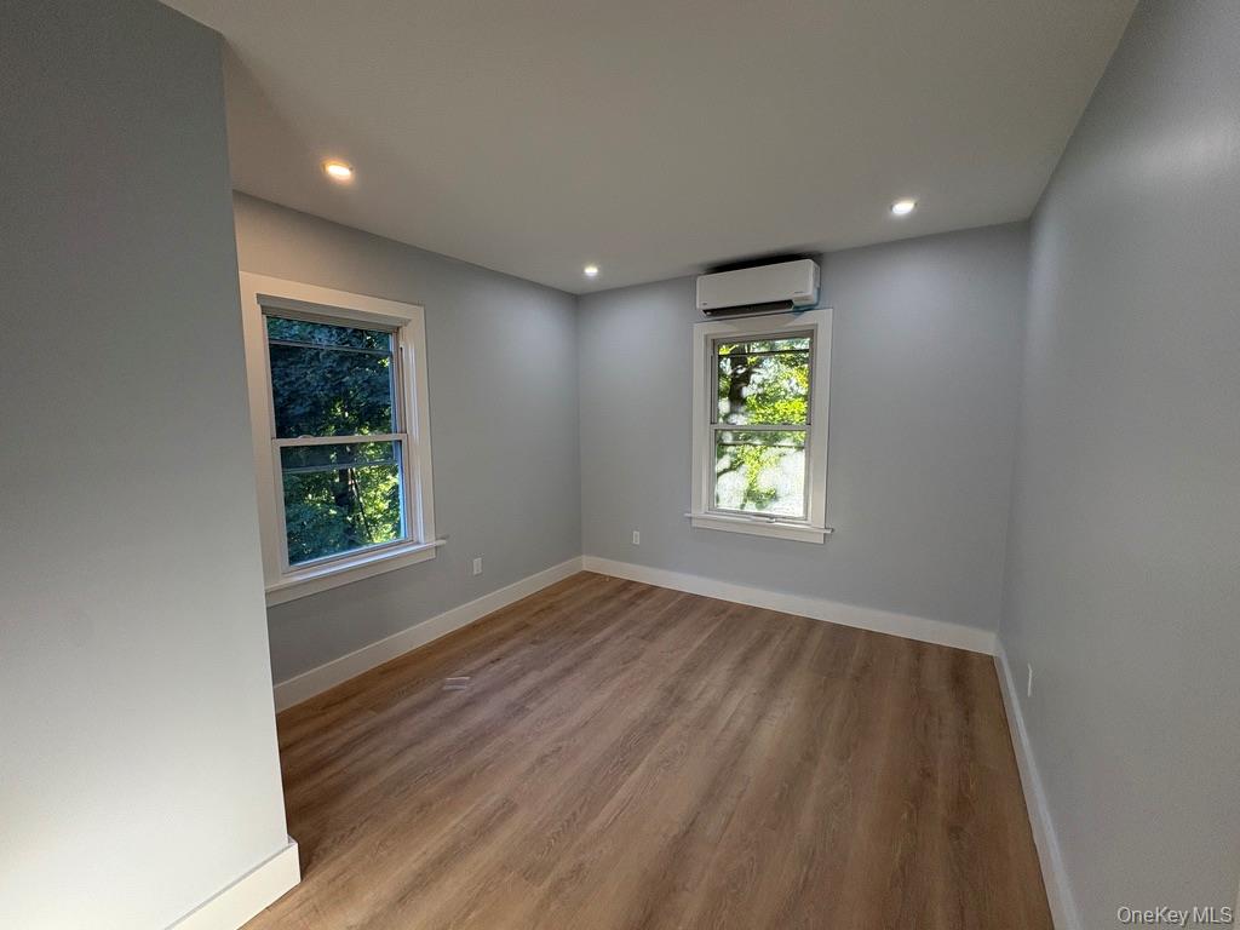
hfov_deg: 102.1
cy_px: 465
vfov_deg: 85.7
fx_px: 502
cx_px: 620
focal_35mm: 14
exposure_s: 1/120
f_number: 2.2
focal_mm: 2.22
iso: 125
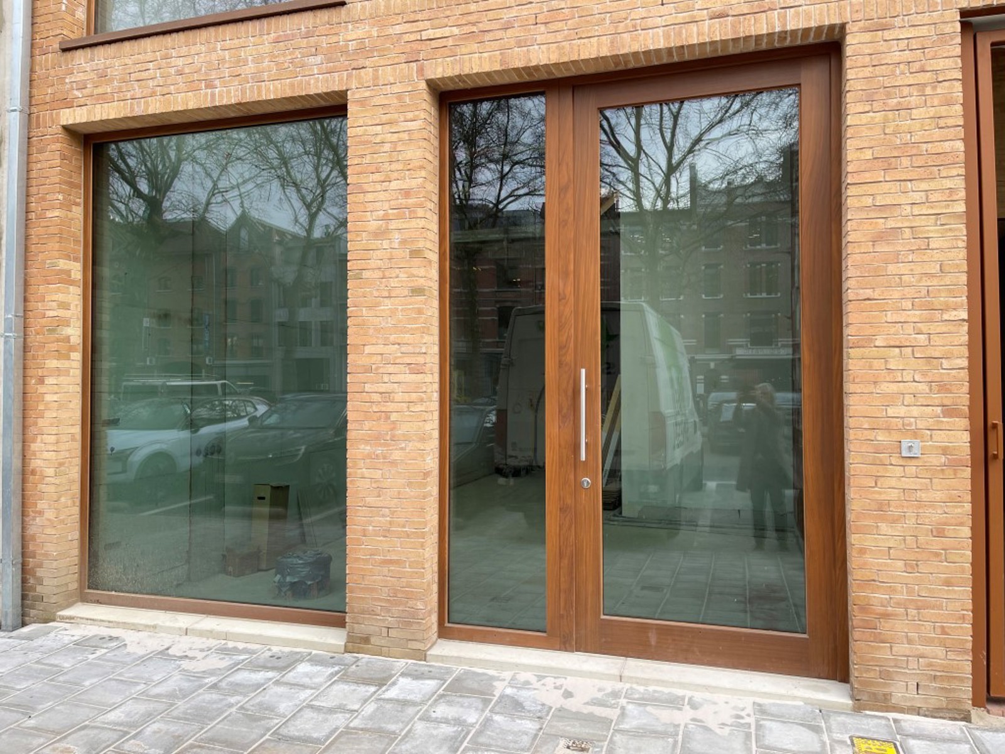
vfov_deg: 54.9
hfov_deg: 69.4
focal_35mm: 25
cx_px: 502
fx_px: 726
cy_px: 377
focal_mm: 5.1
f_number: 1.6
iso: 32
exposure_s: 1/163
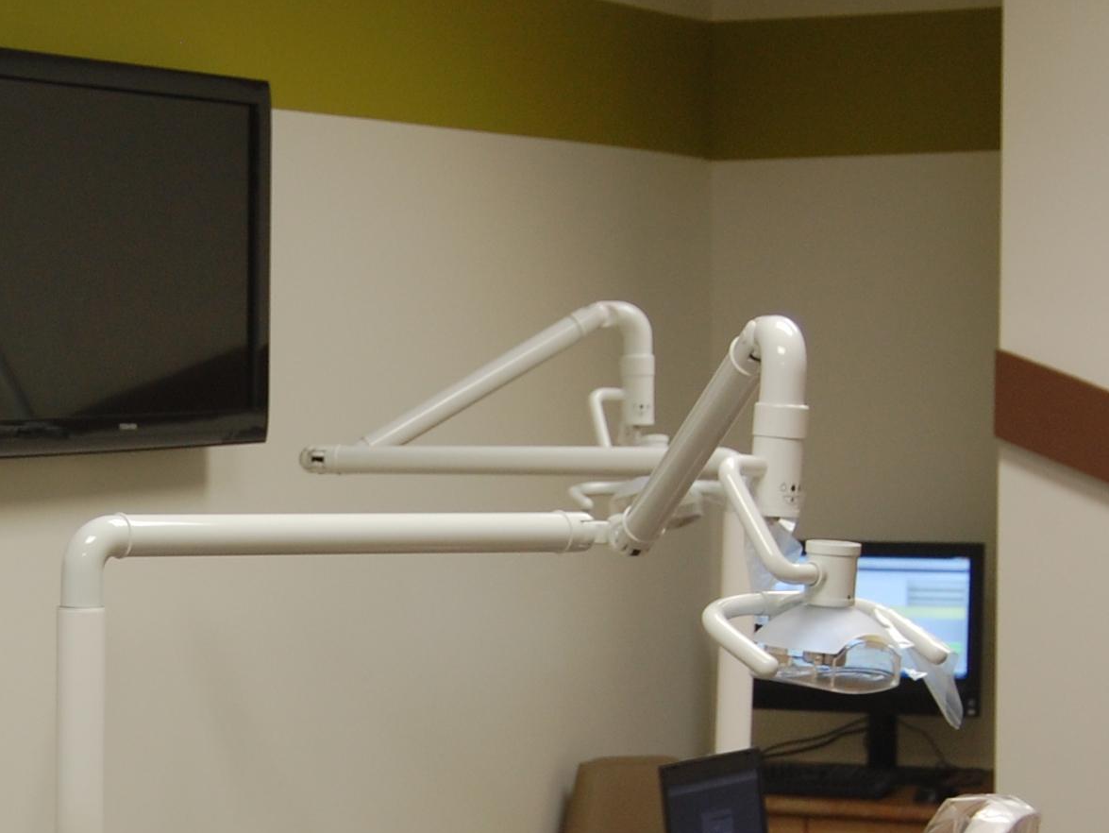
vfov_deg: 12.5
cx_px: 90
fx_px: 3782
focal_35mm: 118
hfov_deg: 16.4
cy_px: 776
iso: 400
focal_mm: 32
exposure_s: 1/50
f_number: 4.5
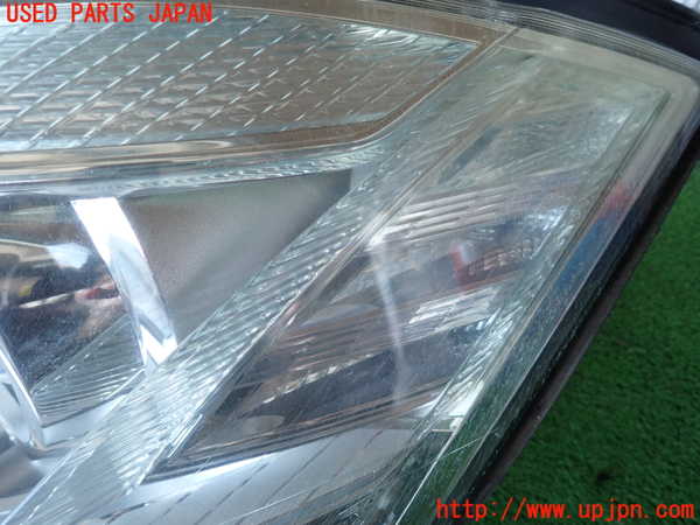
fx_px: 506
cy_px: 262
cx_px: 350
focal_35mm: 25
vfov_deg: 54.9
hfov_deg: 69.4
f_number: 2
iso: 200
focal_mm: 4.5
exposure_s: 1/60
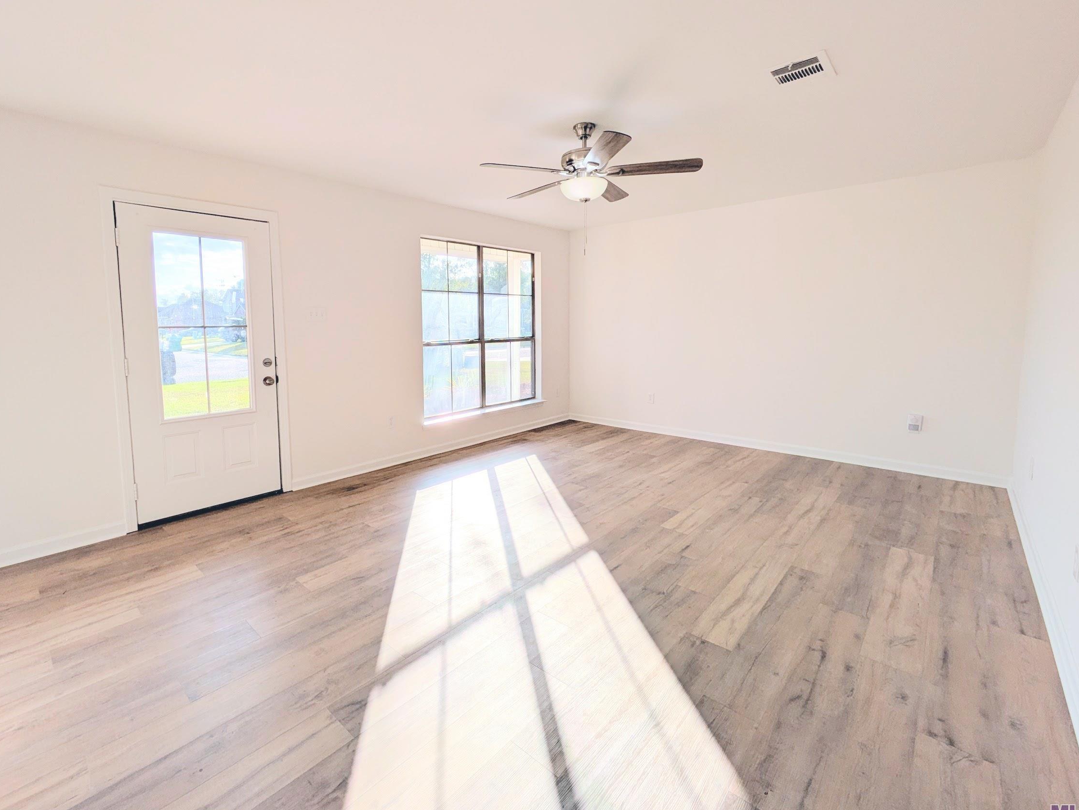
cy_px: 370
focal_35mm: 16
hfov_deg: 94.4
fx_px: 499
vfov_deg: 77.9
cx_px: 506
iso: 51
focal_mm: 1.83
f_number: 2.2
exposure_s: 1/2004
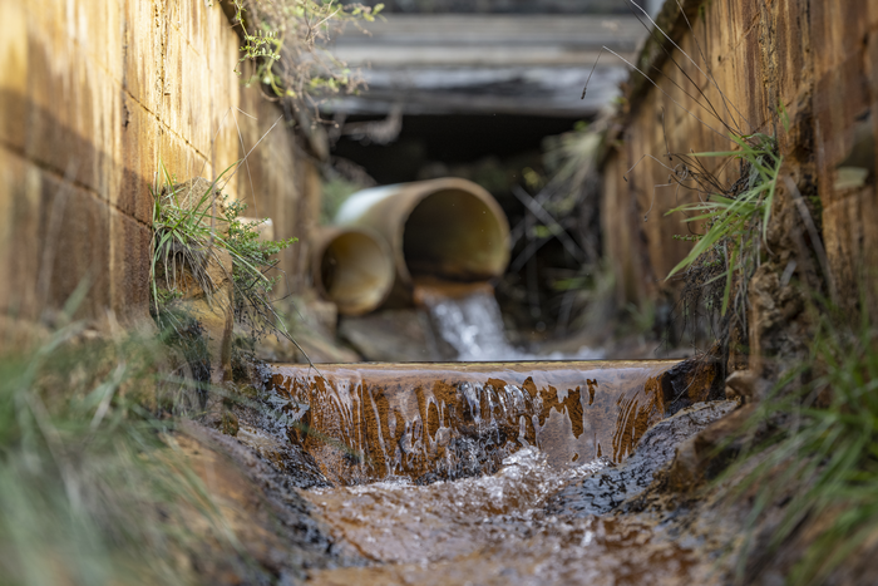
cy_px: 293
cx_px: 439
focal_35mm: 200
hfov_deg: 10.3
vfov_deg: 6.9
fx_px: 4878
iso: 500
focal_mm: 200
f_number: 5
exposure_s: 1/500
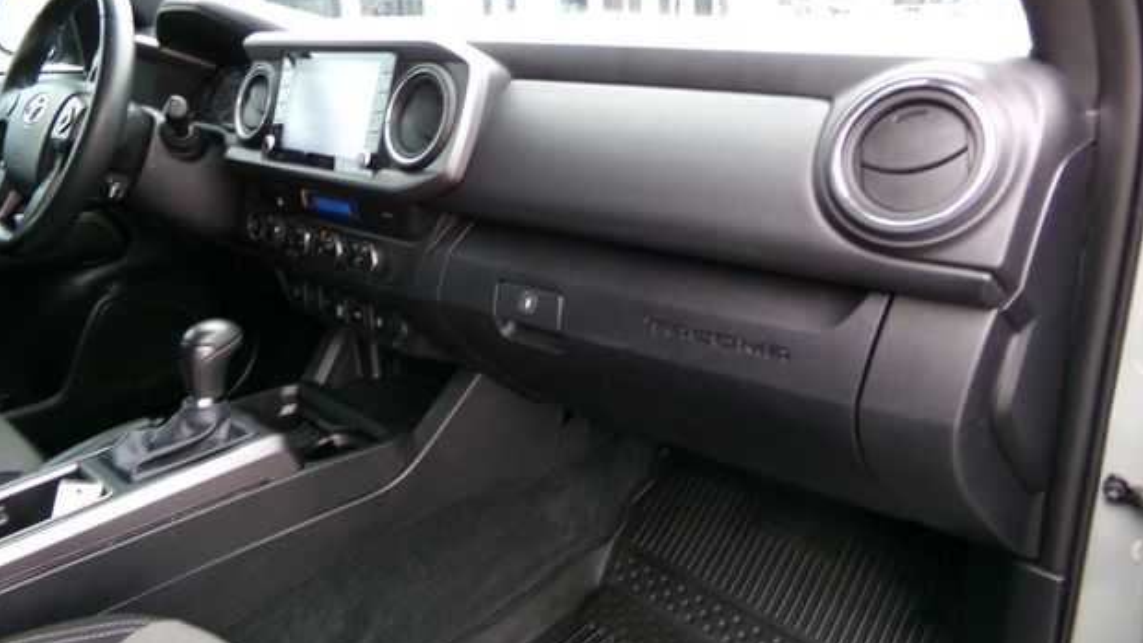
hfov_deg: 69.8
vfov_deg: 42.8
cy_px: 271
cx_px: 555
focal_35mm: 27
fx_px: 818
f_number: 3.7
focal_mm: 4.3
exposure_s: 1/34
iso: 173
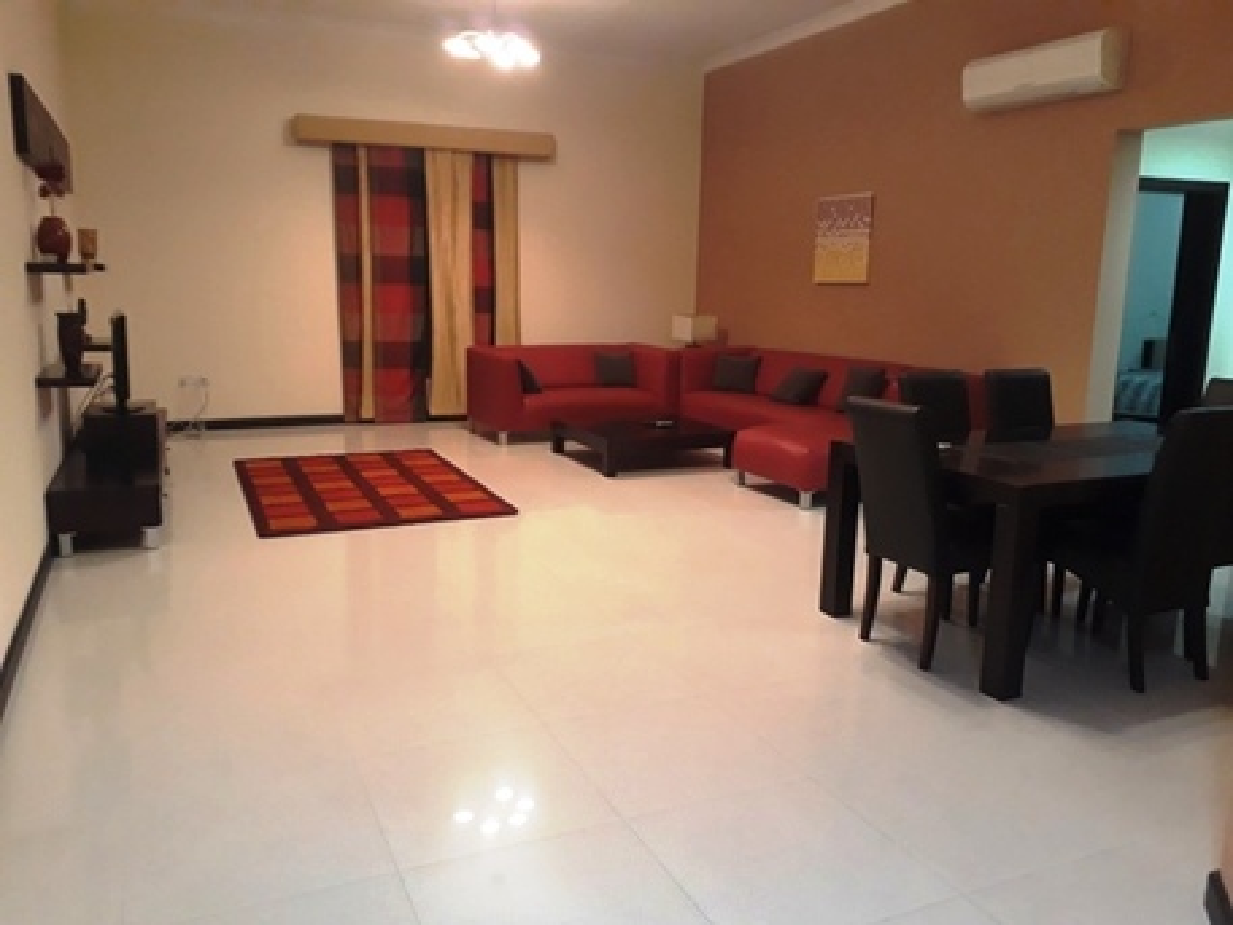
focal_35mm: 27
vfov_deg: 51.4
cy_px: 462
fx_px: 962
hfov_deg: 65.3
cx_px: 616
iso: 200
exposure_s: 1/17
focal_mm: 3.6
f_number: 1.9
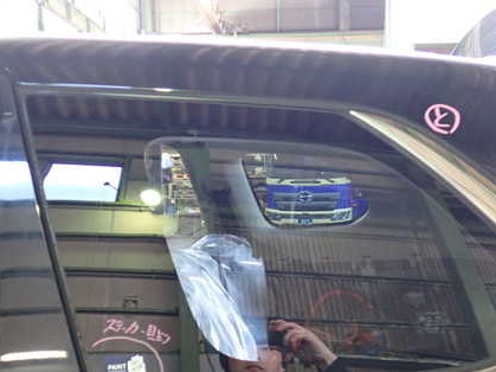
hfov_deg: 43.7
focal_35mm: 43
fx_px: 616
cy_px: 238
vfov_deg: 33.4
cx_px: 290
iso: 800
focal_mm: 5.4
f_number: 2.3
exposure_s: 1/30
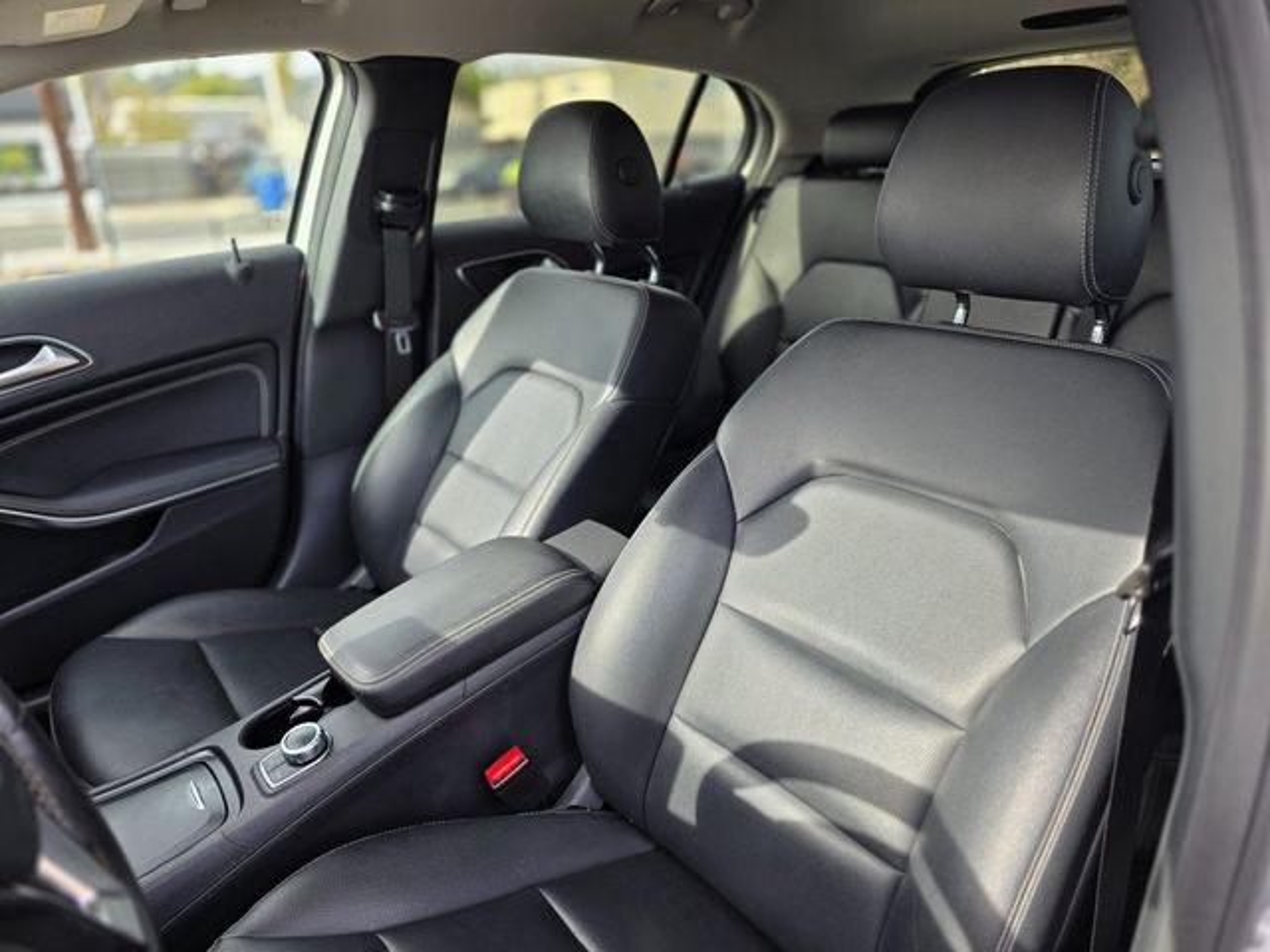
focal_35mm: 23
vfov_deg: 58.9
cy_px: 476
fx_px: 844
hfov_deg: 73.9
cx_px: 635
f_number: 1.7
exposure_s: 1/359
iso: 50
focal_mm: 6.3
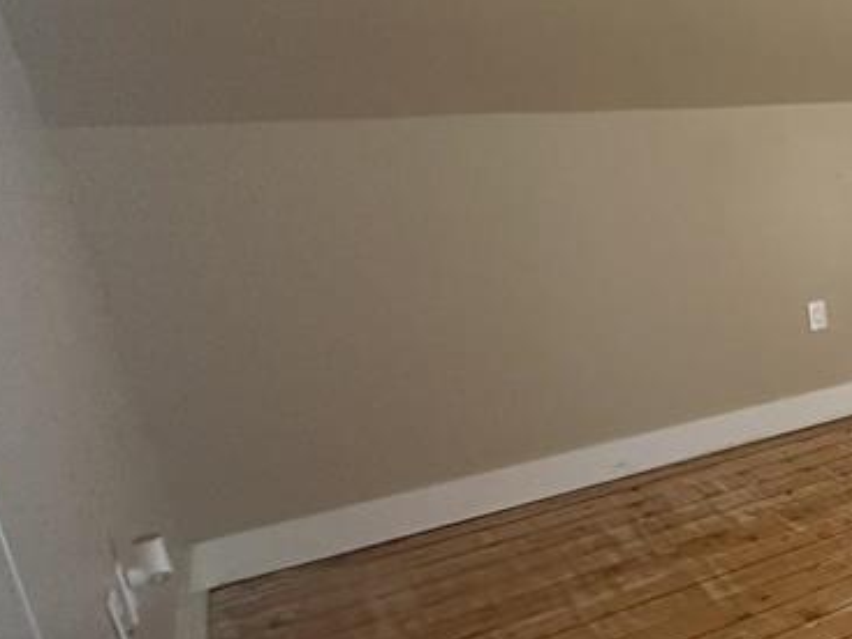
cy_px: 315
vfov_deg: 36.8
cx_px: 1169
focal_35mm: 39
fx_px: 960
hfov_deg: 32.3
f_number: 2.2
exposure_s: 1/99
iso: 320
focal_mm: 2.22
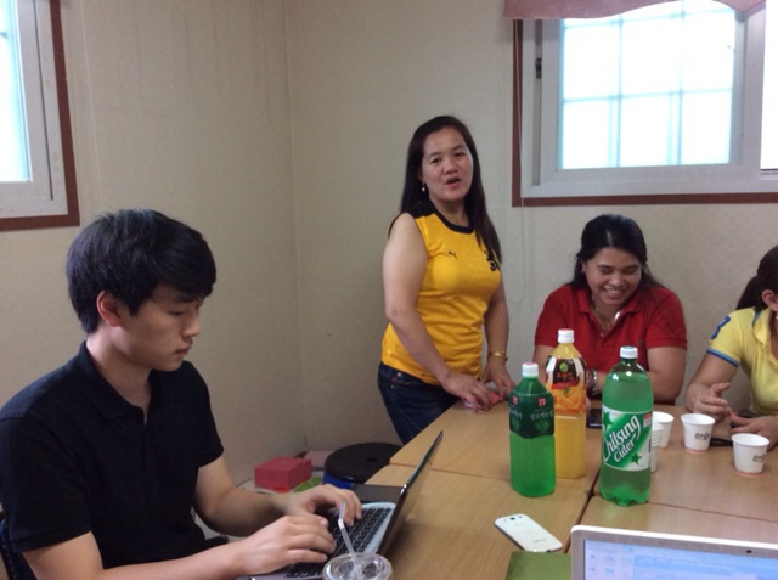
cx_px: 389
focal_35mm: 33
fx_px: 740
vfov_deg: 42.8
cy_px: 290
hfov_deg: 55.5
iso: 125
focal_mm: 3.3
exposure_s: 1/24
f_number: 2.4
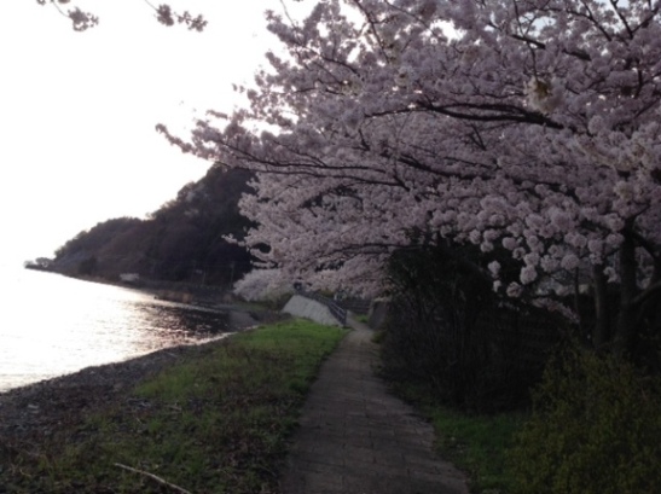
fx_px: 668
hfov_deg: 52.7
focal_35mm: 35
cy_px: 247
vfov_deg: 40.6
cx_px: 330
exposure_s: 1/657
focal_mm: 4.28
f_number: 2.4
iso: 50
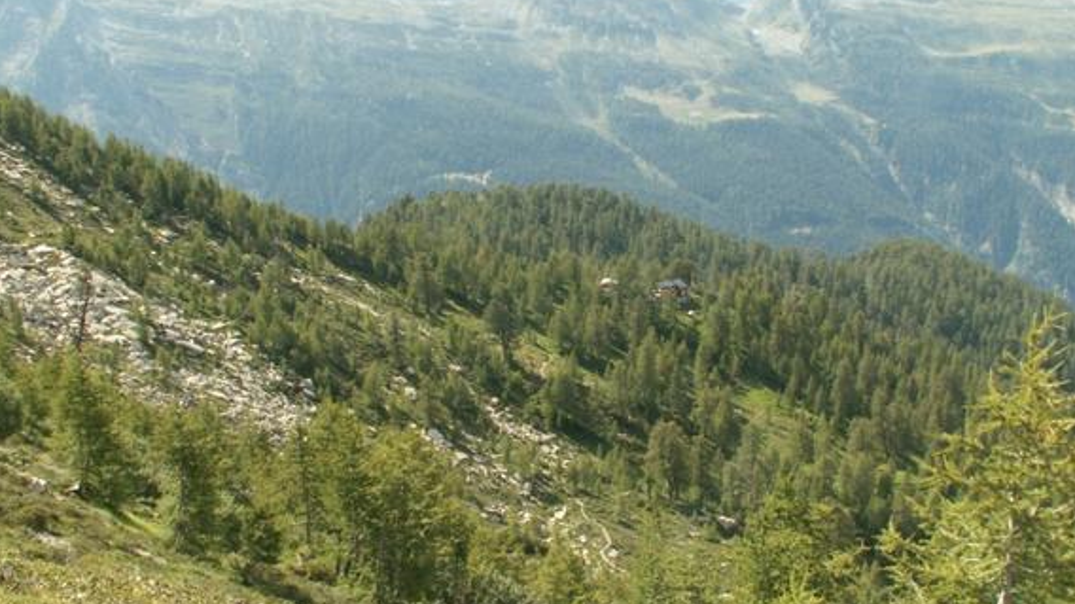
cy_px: 312
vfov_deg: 27.7
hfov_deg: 47.4
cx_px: 568
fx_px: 1225
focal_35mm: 43
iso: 50
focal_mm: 5.86
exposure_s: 1/50
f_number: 8
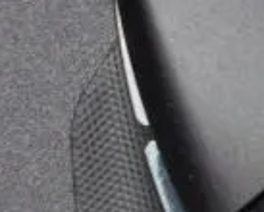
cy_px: 278
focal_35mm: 341
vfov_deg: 4.5
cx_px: 497
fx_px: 2668
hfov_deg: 5.6
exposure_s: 1/50
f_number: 1.6
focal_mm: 5.56
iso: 125
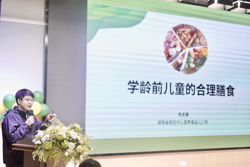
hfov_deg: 39.6
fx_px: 347
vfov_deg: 27.0
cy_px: 84
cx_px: 125
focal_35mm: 50
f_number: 1.4
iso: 160
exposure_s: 1/200
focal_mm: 50
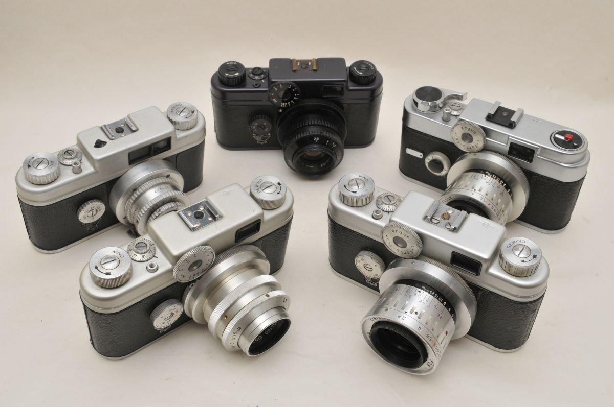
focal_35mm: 36
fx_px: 613
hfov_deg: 53.2
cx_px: 307
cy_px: 204
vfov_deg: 36.8
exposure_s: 1/60
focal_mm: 24
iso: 400
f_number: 16
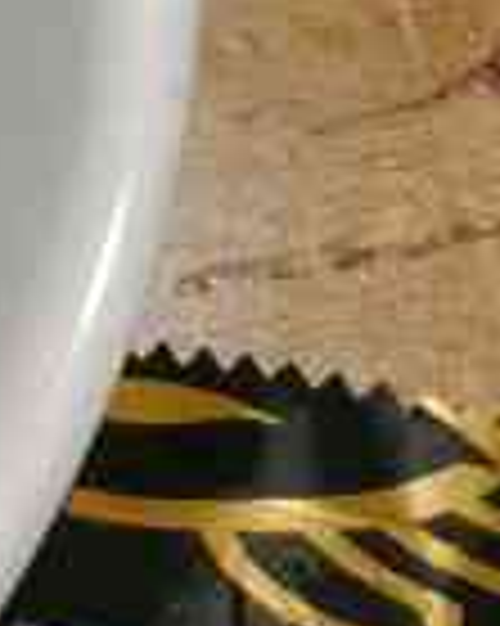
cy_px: -1331
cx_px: -441
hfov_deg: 8.7
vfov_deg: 9.0
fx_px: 3148
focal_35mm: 170
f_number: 1.8
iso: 160
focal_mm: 4.75
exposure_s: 1/100
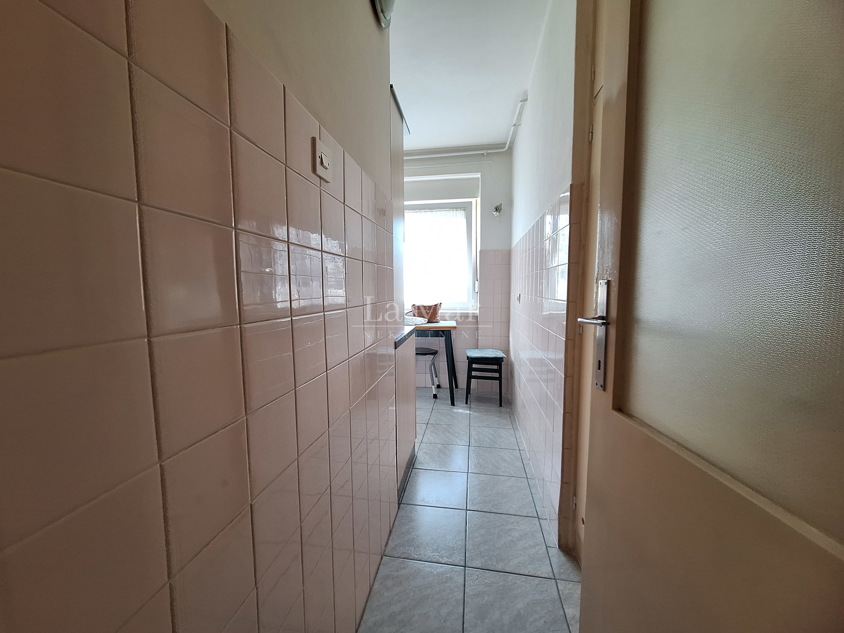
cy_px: 316
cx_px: 422
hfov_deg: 106.2
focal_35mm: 13
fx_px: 317
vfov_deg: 89.9
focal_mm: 1.74
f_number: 2.2
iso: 100
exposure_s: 1/50
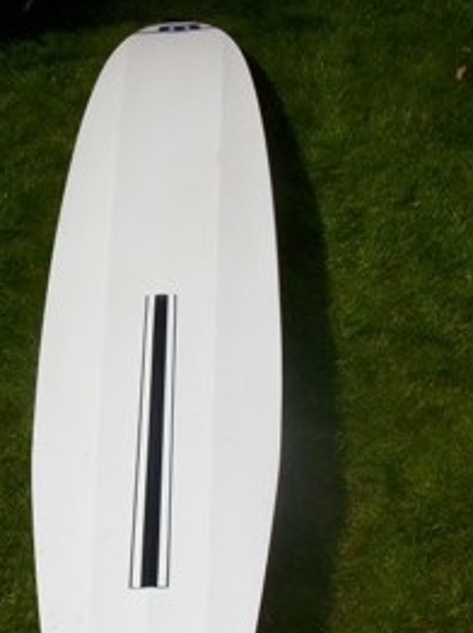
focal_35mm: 52
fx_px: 949
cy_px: 432
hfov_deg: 27.9
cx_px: 176
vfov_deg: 36.4
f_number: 5.5
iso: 80
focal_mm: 5.7
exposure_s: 1/1029
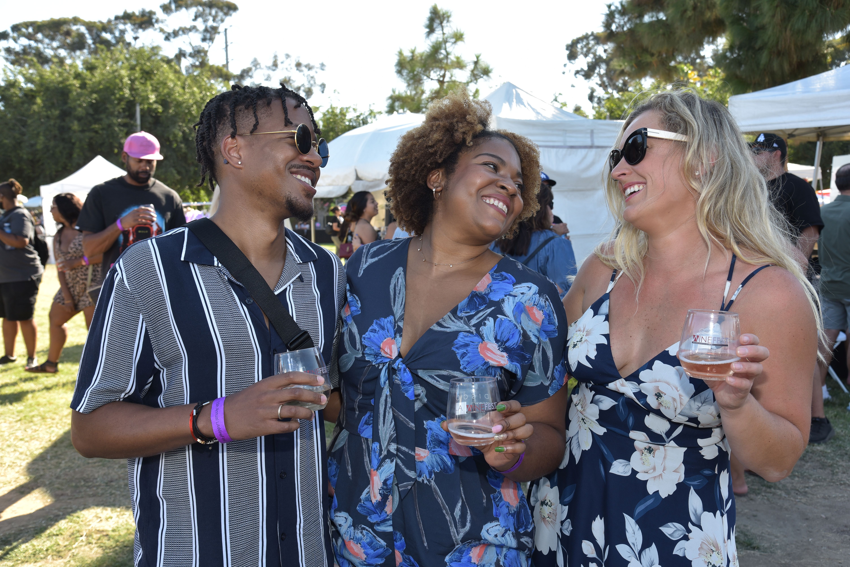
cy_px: 284
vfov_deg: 35.1
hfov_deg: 50.7
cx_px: 425
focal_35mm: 38
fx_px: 898
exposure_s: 1/200
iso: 320
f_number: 7.1
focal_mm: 38
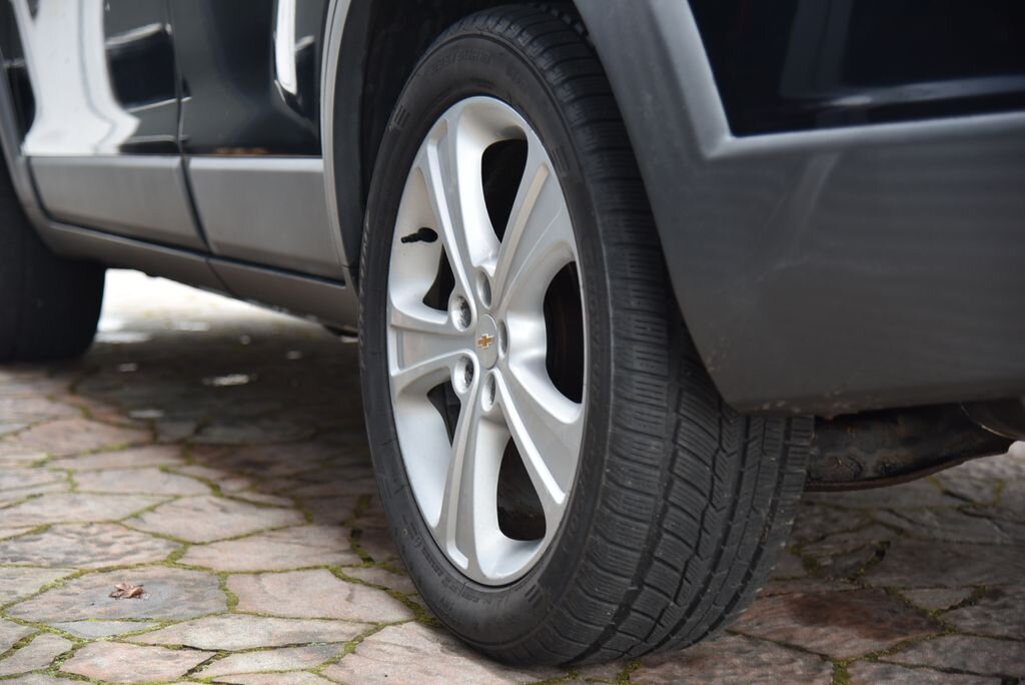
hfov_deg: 28.8
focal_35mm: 70
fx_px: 1994
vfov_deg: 19.5
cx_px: 512
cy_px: 342
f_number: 4
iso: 500
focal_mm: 70
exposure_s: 1/30
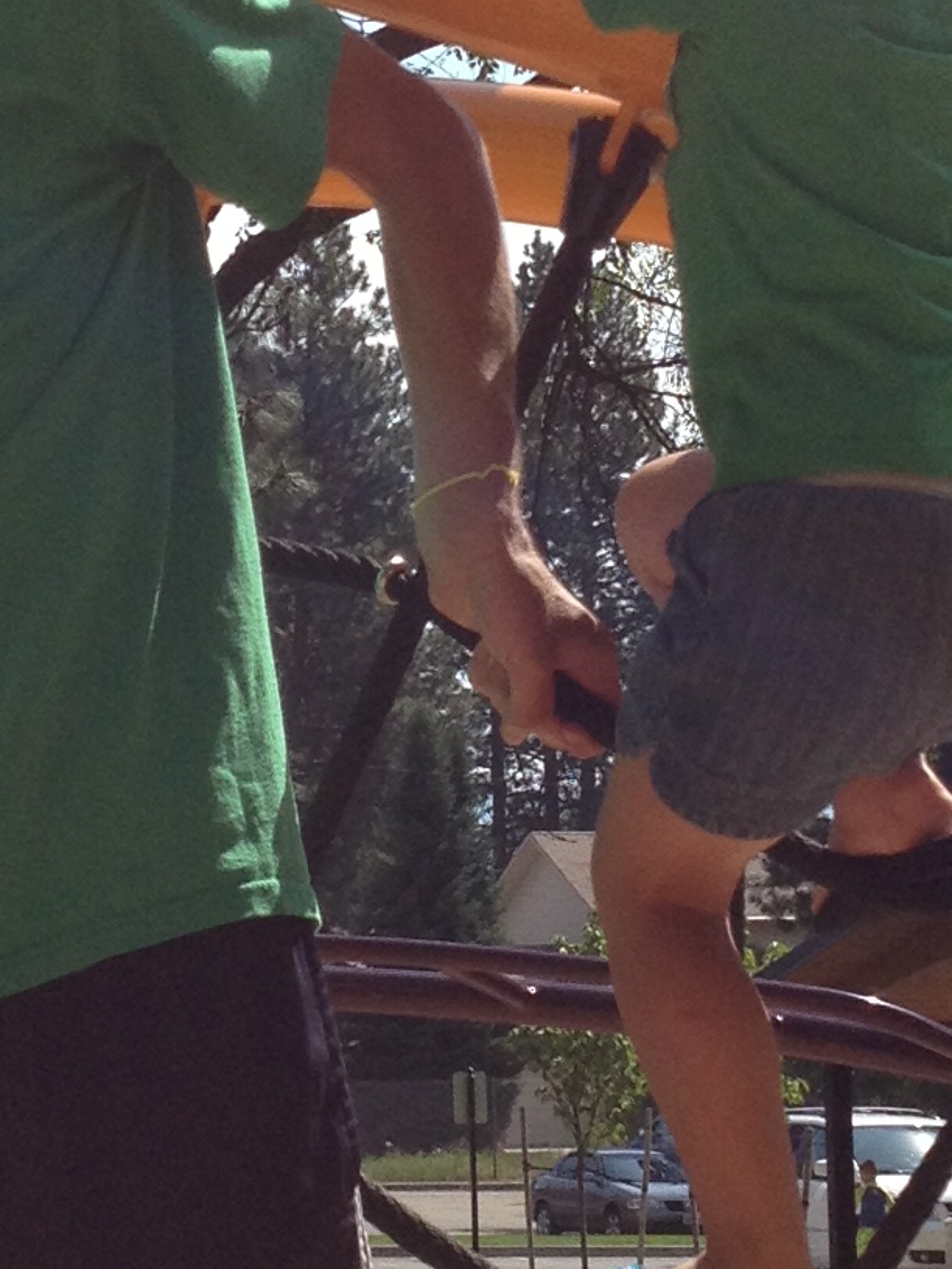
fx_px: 5134
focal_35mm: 140
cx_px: 224
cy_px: 311
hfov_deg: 10.6
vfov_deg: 14.0
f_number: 2.4
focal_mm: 4.28
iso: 50
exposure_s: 1/1842
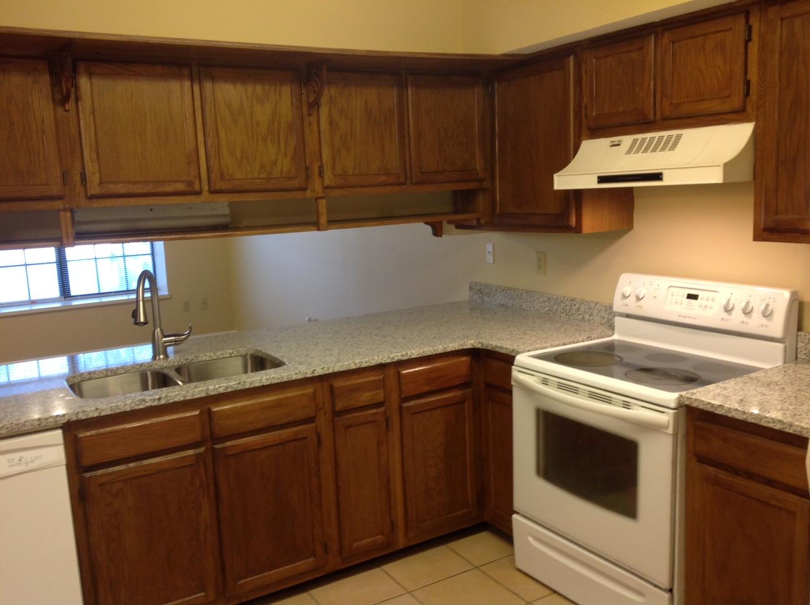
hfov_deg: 52.7
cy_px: 302
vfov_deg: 40.6
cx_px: 405
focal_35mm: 35
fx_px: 818
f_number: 2.4
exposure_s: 1/15
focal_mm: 4.28
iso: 64
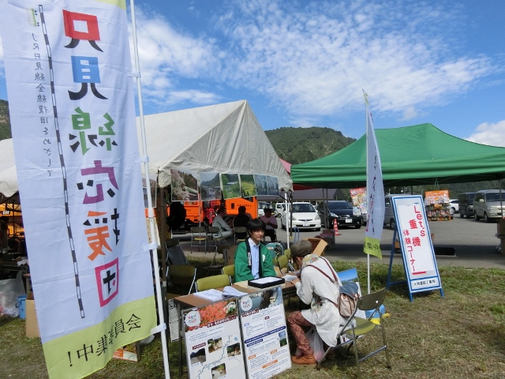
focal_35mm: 25
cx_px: 252
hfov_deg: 69.4
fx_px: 365
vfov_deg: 54.9
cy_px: 190
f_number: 7
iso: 250
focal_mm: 4.5
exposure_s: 1/1000
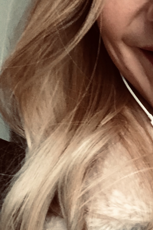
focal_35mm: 98
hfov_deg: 13.6
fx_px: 624
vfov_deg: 20.7
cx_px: 186
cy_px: 77
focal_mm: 2.87
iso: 320
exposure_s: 1/60
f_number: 2.2
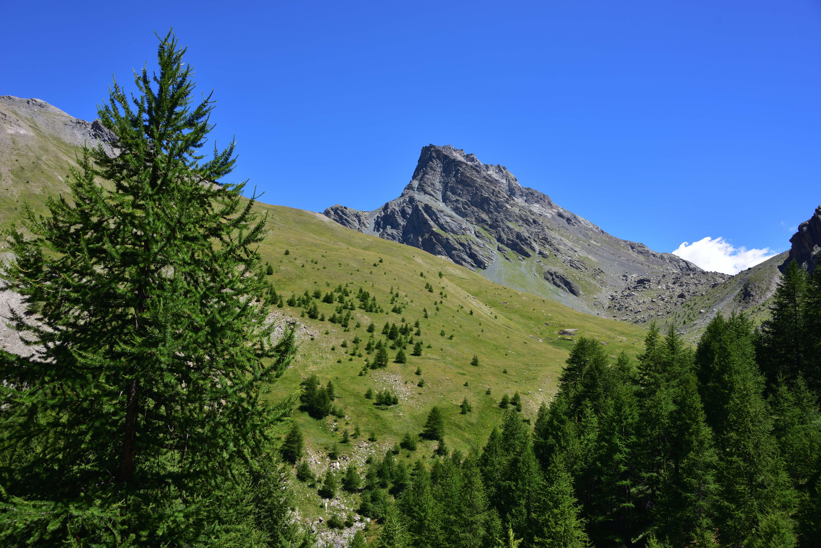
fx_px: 639
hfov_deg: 65.5
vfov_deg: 46.4
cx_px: 410
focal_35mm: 28
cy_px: 274
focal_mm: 28
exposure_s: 1/200
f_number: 7.1
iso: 100
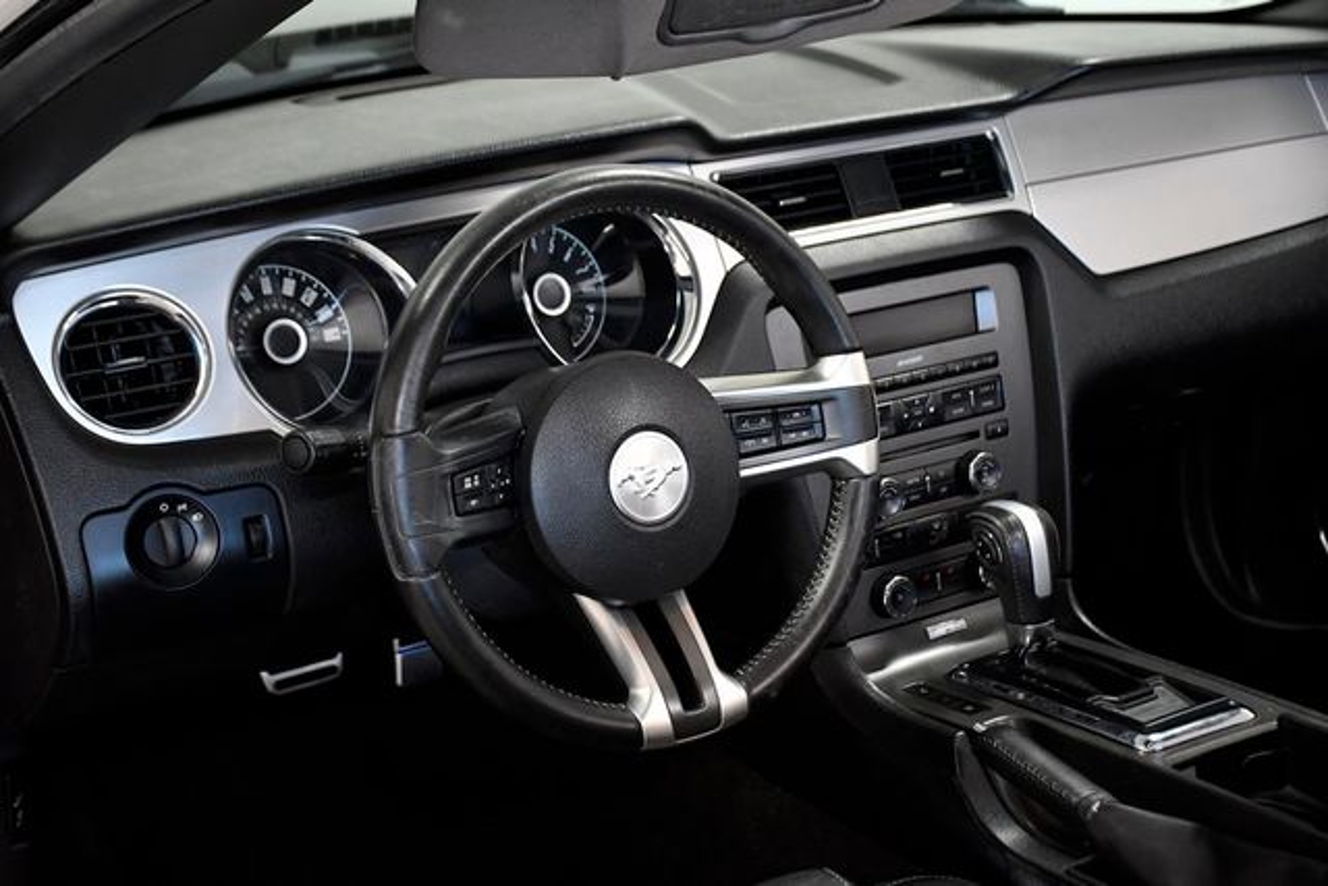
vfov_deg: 23.8
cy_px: 443
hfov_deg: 35.0
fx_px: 2103
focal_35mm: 57
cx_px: 664
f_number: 4.2
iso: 2500
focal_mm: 38
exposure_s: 1/320
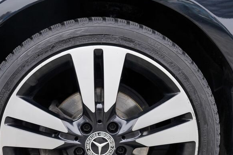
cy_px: 127
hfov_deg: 38.9
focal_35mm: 51
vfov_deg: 25.9
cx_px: 112
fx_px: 330
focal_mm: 29
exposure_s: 1/160
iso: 1000
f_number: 4
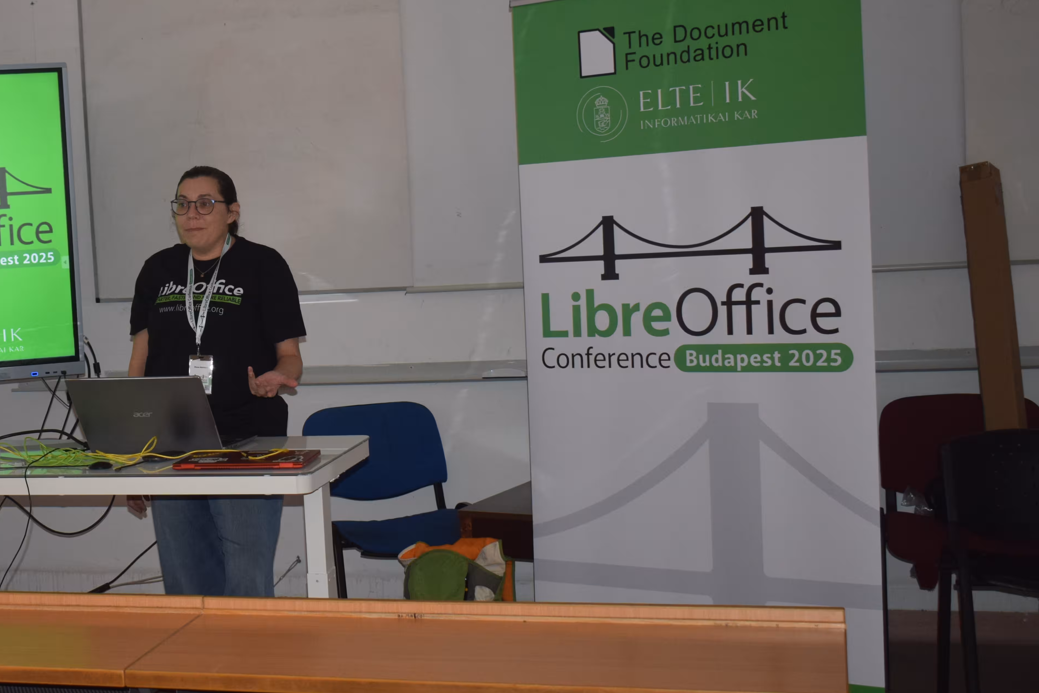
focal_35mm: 57
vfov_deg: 23.8
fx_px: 1645
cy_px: 299
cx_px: 238
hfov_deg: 34.2
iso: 800
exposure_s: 1/100
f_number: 4.5
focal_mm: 24
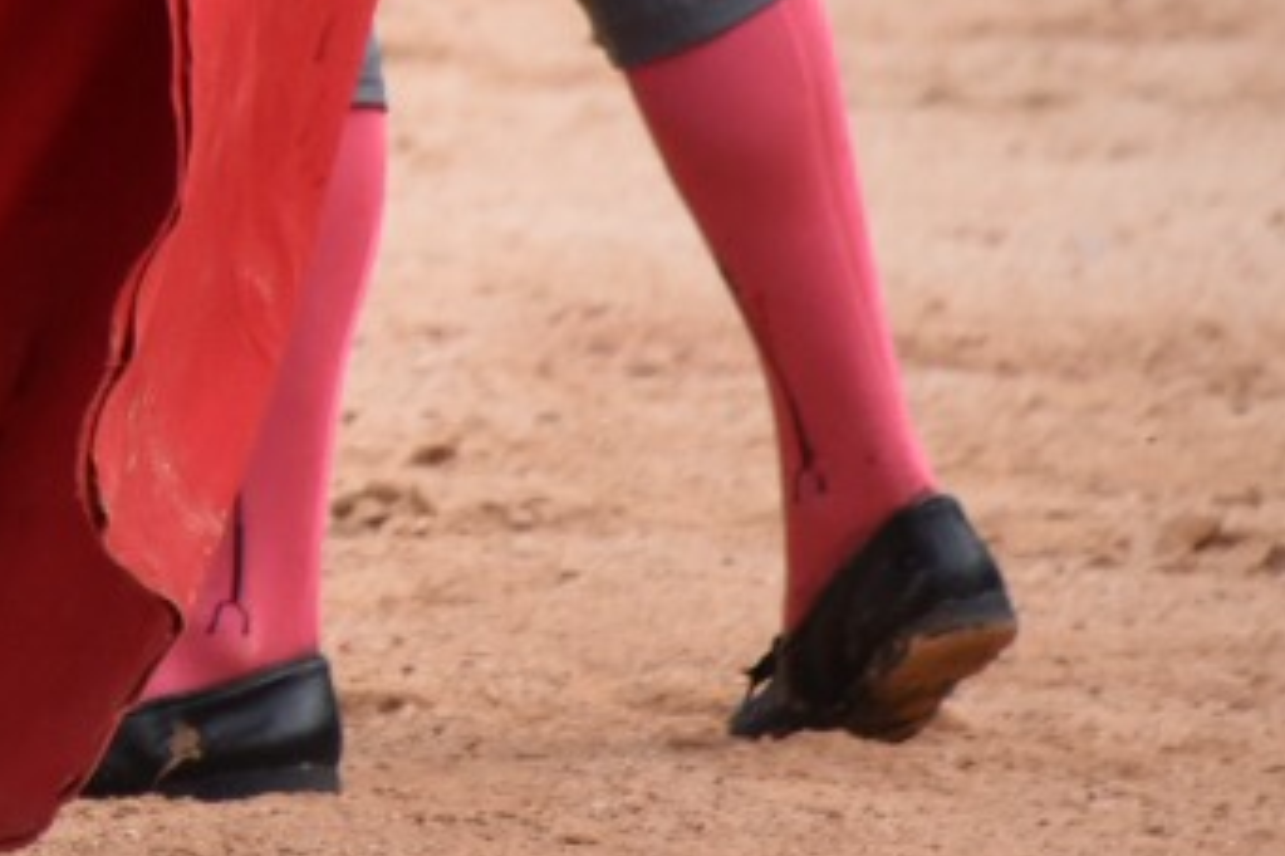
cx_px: -1119
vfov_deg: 1.0
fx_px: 50873
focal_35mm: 1426
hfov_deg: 1.4
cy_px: -622
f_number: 5.6
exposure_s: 1/1250
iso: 1250
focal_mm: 300
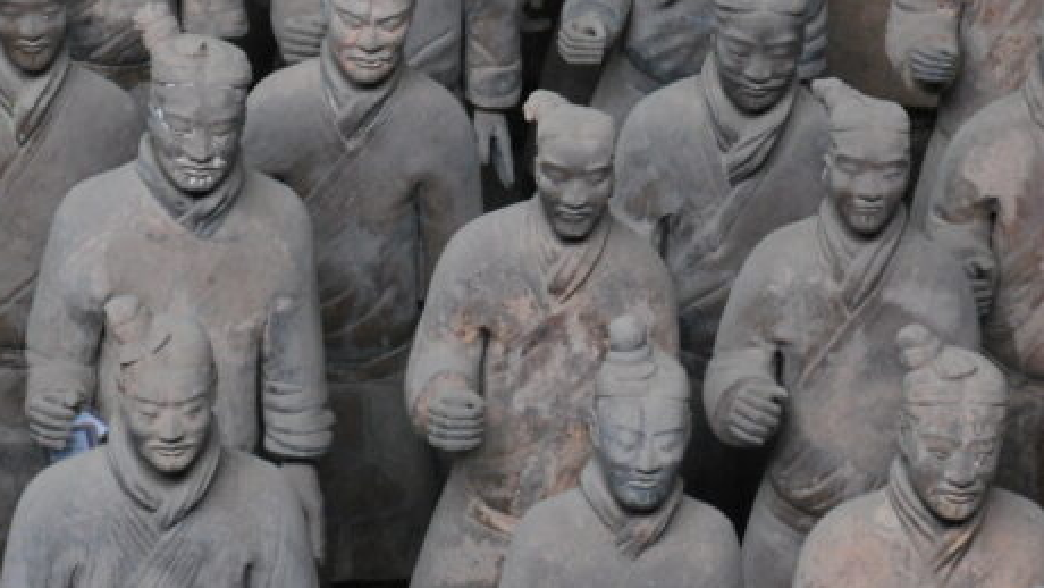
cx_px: 589
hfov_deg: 6.7
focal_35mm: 322
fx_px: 8916
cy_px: -2
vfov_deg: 3.8
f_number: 5.6
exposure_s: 1/125
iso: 720
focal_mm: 92
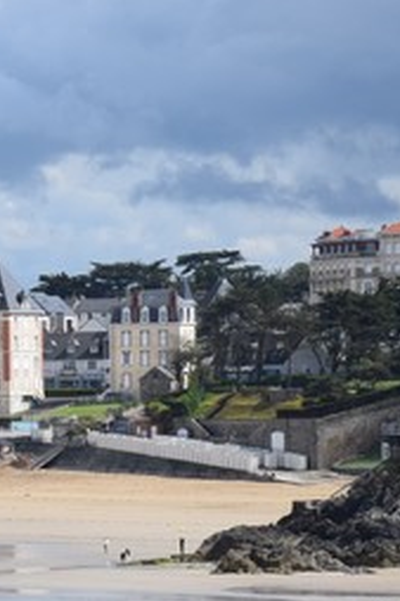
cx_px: -424
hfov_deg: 5.1
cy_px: 394
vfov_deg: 7.8
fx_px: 4422
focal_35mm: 265
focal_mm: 56
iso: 200
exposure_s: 1/800
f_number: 7.1
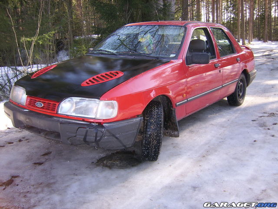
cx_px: 139
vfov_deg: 40.7
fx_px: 281
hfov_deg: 52.6
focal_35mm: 35
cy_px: 104
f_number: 2.8
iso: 100
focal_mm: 5.95
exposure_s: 1/162
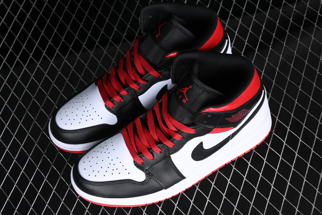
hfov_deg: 27.0
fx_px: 671
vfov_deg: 18.2
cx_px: 161
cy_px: 108
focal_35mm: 75
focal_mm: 50
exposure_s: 1/80
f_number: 6.3
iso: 160
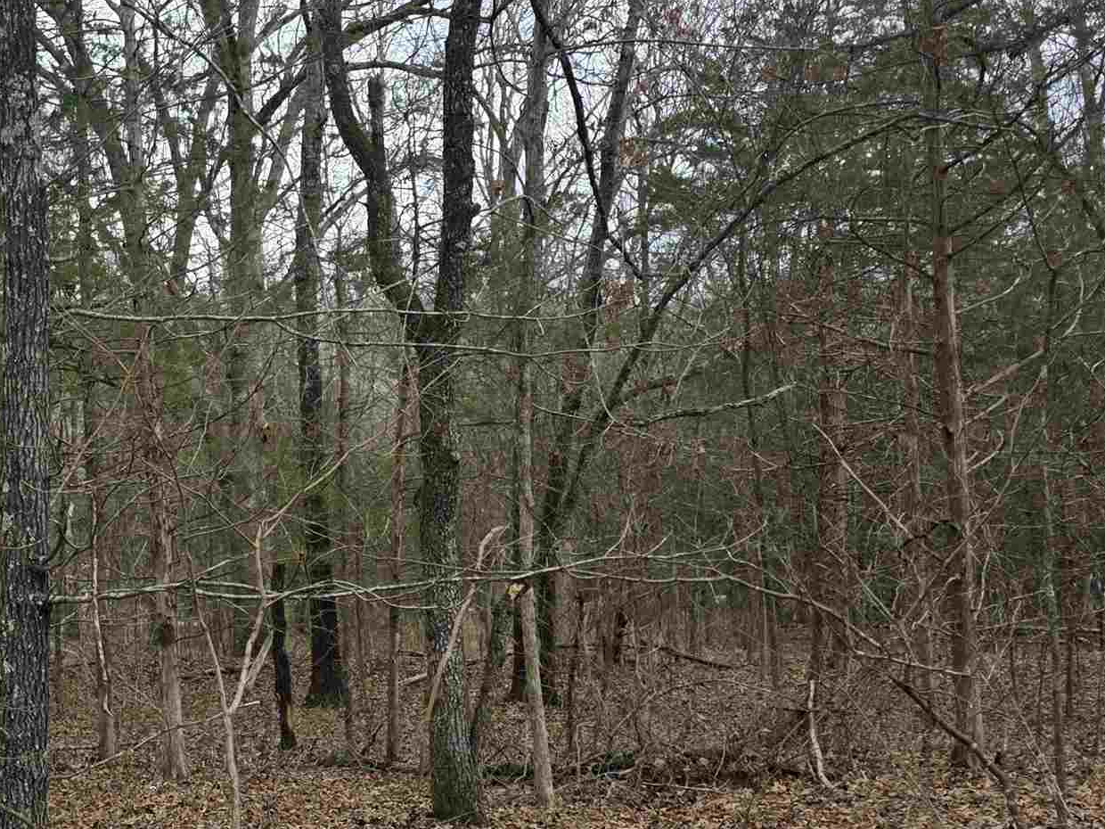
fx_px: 1820
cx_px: 63
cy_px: 494
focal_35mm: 57
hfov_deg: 31.8
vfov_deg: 25.6
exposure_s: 1/359
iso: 50
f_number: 1.7
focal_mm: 6.3
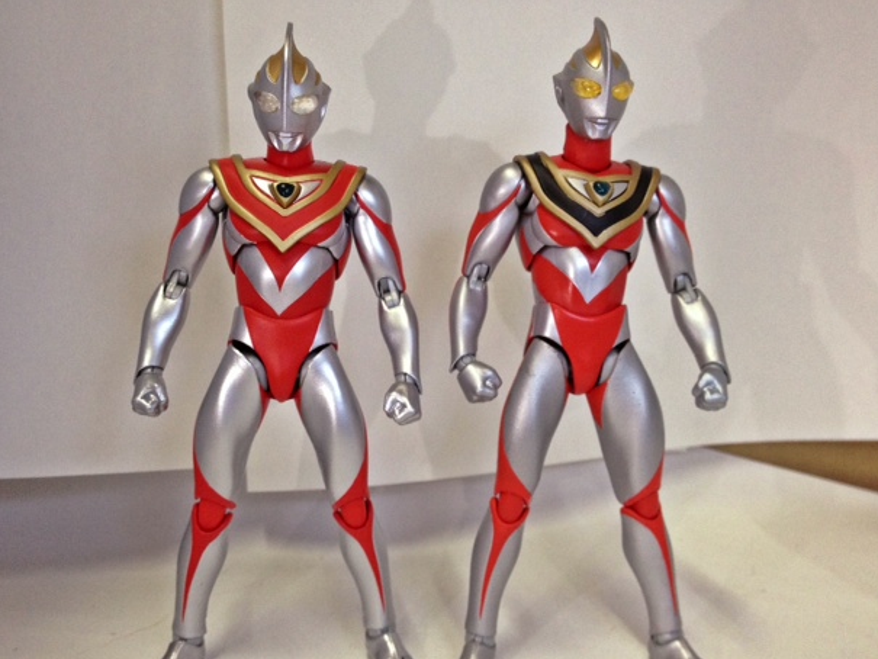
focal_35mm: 37
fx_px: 939
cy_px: 345
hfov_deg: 50.1
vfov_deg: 38.7
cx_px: 430
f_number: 2.4
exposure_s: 1/20
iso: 125
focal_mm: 4.28
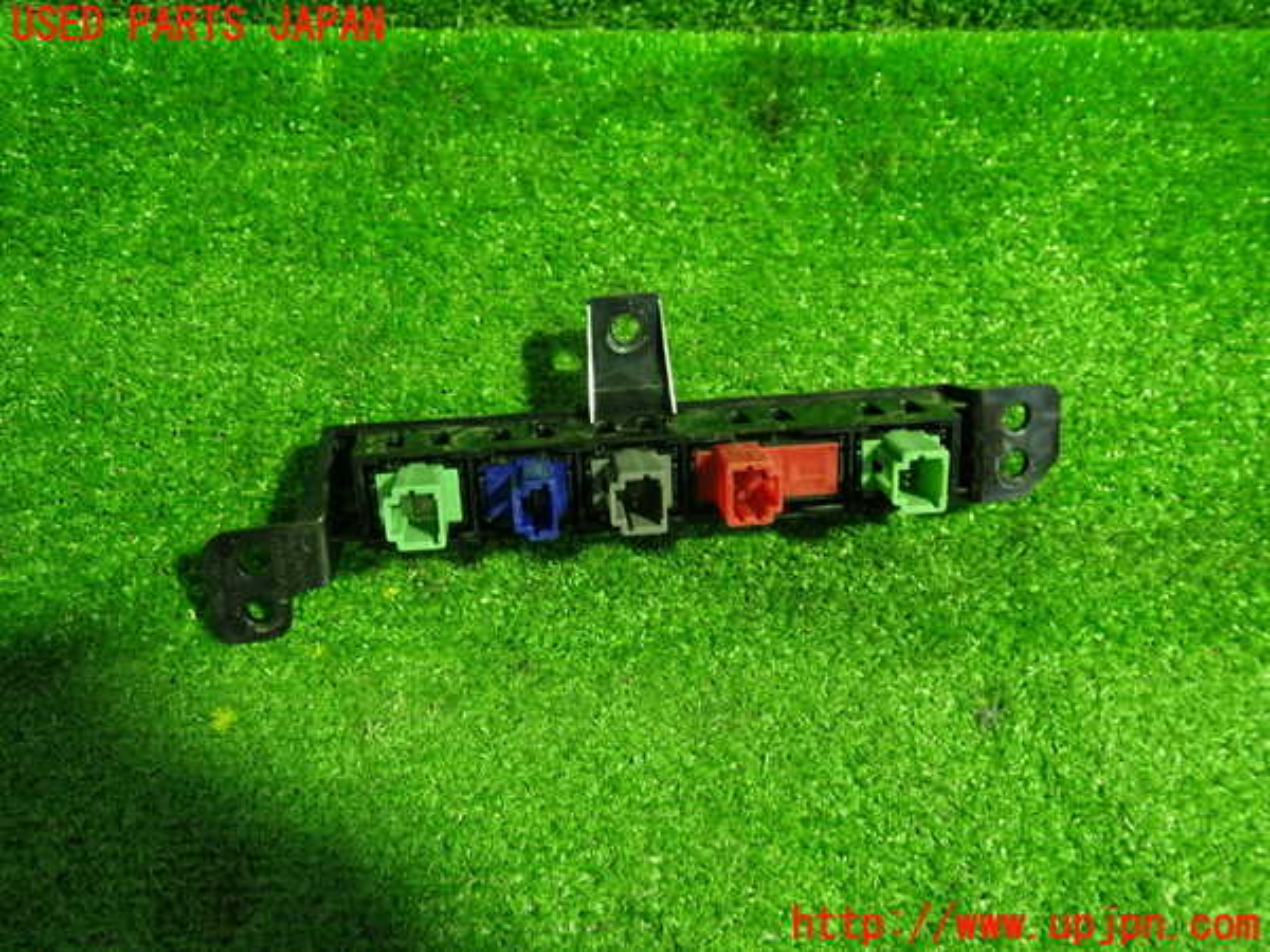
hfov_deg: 60.0
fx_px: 1101
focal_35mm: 30
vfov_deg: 46.8
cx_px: 635
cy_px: 476
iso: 400
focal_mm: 5.4
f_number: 2.3
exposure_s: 1/30
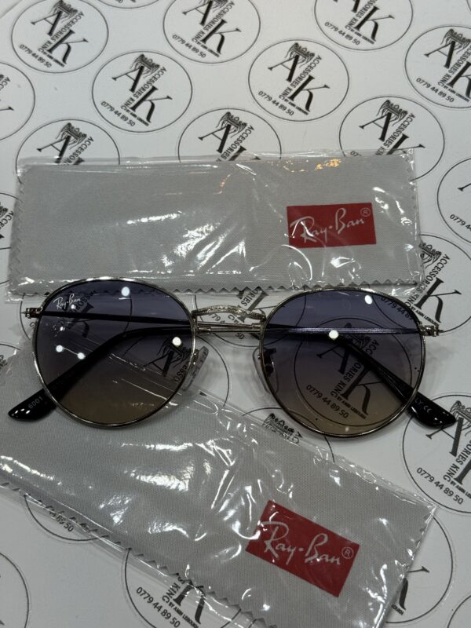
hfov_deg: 30.3
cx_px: 236
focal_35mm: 48
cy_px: 314
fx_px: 871
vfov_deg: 39.7
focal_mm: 6.76
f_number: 1.78
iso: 64
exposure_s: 1/195
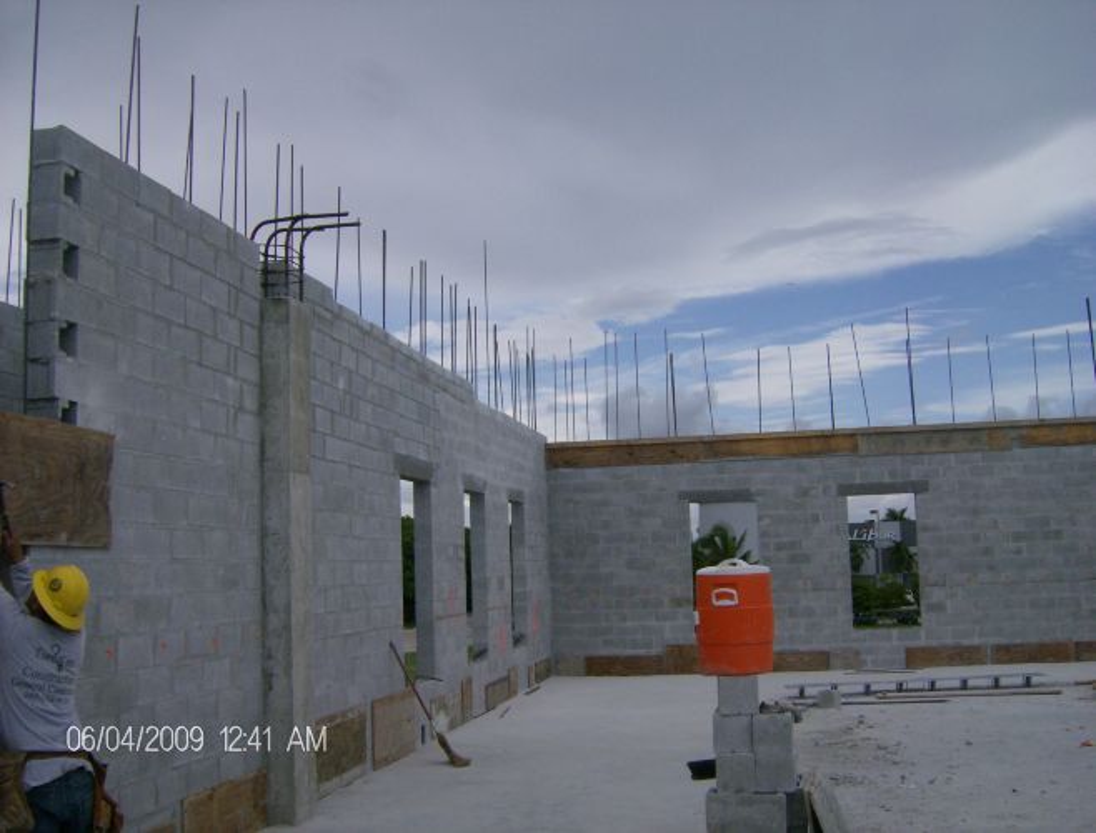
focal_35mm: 36
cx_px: 548
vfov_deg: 40.0
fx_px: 1145
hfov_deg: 51.1
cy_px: 416
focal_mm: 6
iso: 100
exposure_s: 1/1098
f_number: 4.7
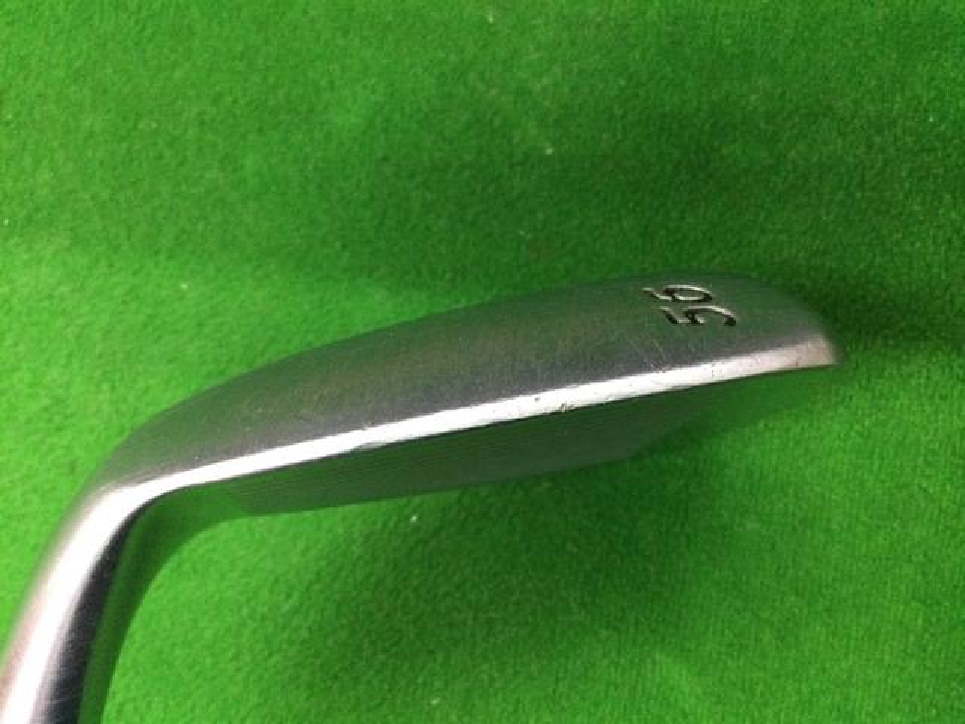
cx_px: 482
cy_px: 362
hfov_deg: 58.4
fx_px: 864
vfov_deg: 45.4
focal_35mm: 31
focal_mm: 3.3
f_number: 2.4
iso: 200
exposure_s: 1/30
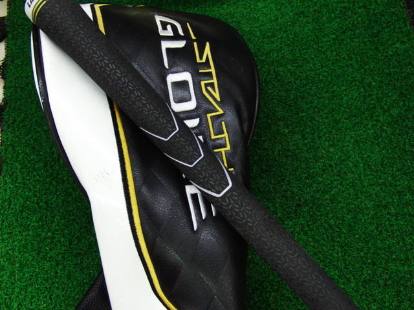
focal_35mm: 37
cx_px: 207
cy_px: 155
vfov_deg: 38.7
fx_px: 443
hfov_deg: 50.1
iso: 400
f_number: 3.6
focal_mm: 6.42
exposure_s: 1/80
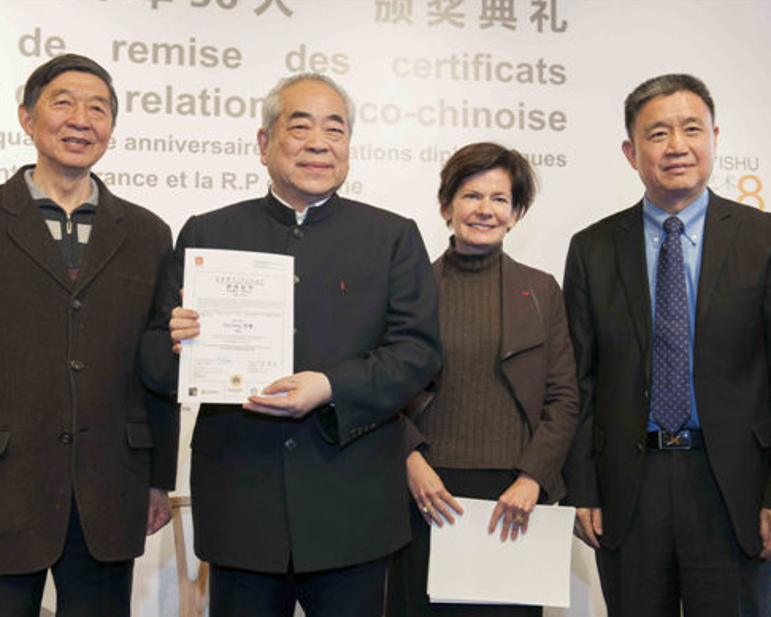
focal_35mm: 44
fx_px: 1004
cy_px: 309
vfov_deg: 34.2
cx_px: 341
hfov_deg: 41.9
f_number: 4.5
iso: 400
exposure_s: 1/80
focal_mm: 38
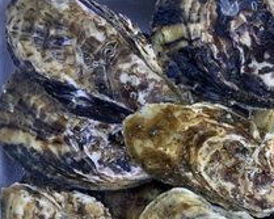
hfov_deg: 28.1
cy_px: 182
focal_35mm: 65
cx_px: 245
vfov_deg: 23.1
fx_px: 527
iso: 32
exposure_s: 1/40
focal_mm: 4.15
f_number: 2.2
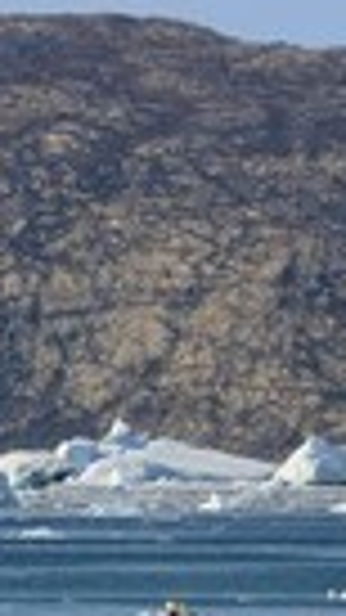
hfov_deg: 1.3
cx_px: -207
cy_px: 549
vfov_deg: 2.4
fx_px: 14705
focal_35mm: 901
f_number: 14
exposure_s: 1/250
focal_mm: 280
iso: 200
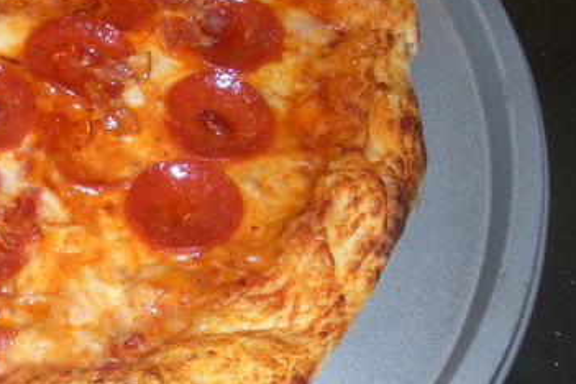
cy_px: 176
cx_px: -121
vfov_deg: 14.2
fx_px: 1536
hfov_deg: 19.9
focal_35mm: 96
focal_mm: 6.3
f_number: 3.5
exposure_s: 1/60
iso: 64
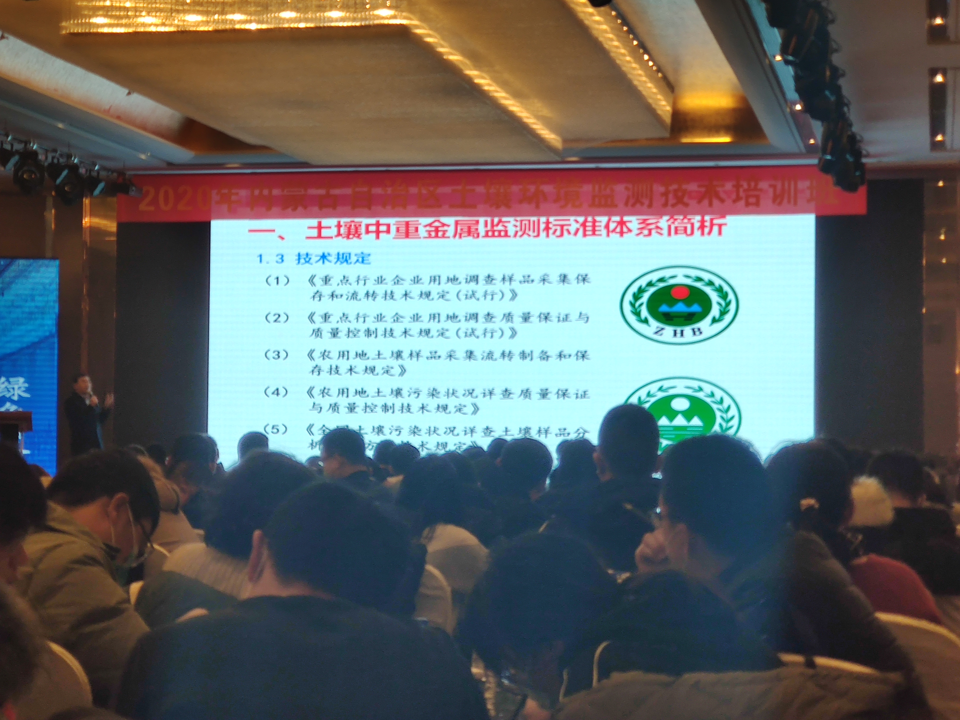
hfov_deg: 25.7
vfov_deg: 19.4
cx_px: 480
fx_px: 2108
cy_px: 360
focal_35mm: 76
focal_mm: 5.54
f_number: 2.4
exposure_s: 1/100
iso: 170
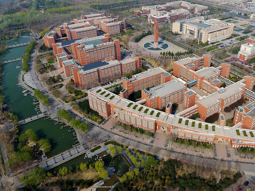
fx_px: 214
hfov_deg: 61.3
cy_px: 81
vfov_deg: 48.1
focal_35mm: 29
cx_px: 150
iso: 100
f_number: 2.8
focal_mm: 3.61
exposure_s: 1/965
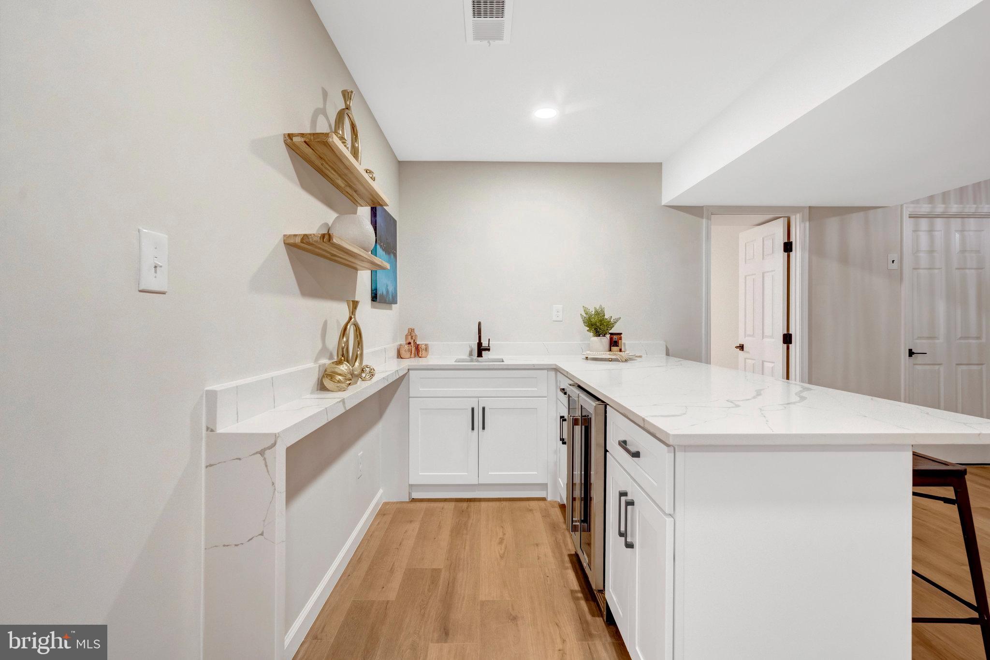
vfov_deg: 73.7
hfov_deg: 96.7
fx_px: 440
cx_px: 495
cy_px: 330
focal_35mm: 16
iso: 1250
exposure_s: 1/15
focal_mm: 16
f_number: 8
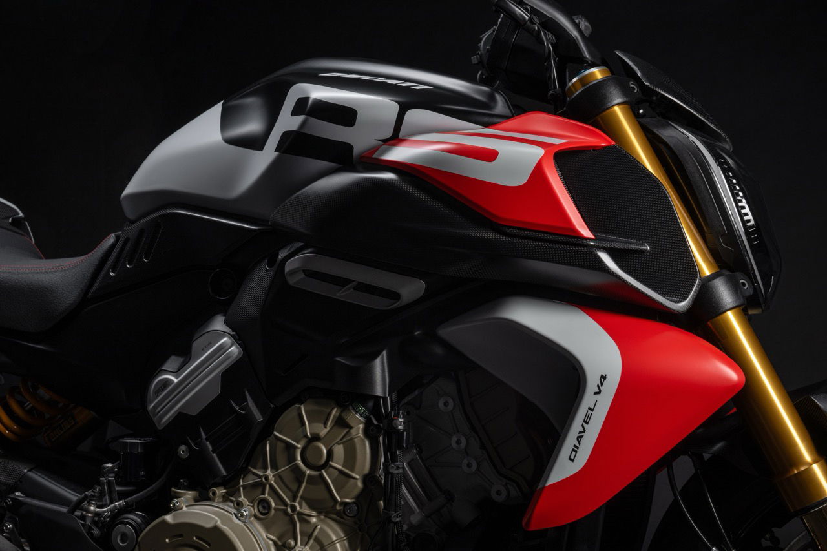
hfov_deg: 39.6
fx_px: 1148
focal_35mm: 50
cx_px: 414
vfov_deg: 27.0
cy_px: 276
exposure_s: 1/160
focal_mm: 50
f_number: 13
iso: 100
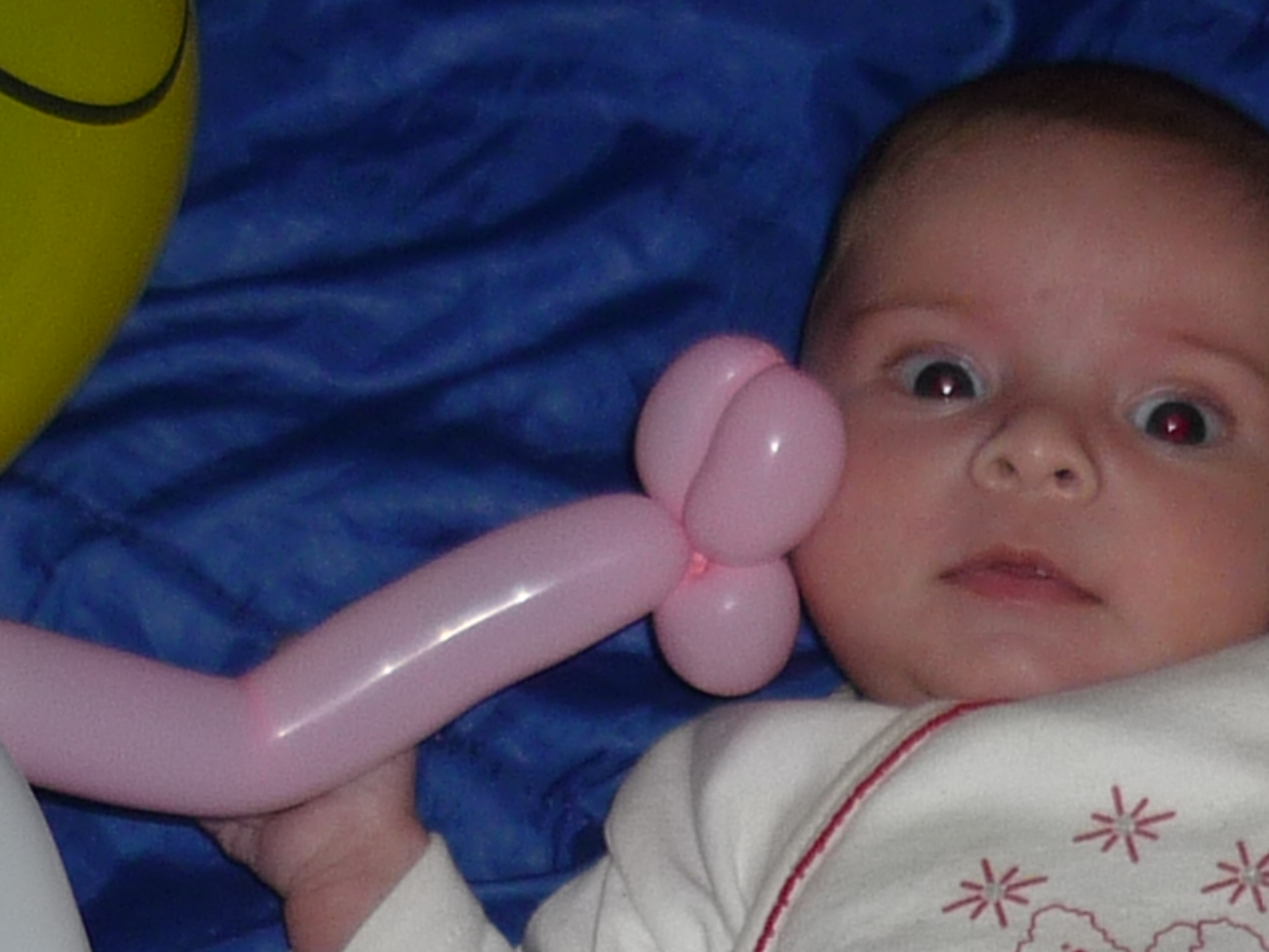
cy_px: 1197
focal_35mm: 136
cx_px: 742
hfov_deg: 14.5
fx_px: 4986
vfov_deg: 10.7
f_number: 2.8
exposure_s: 1/30
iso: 100
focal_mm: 5.5
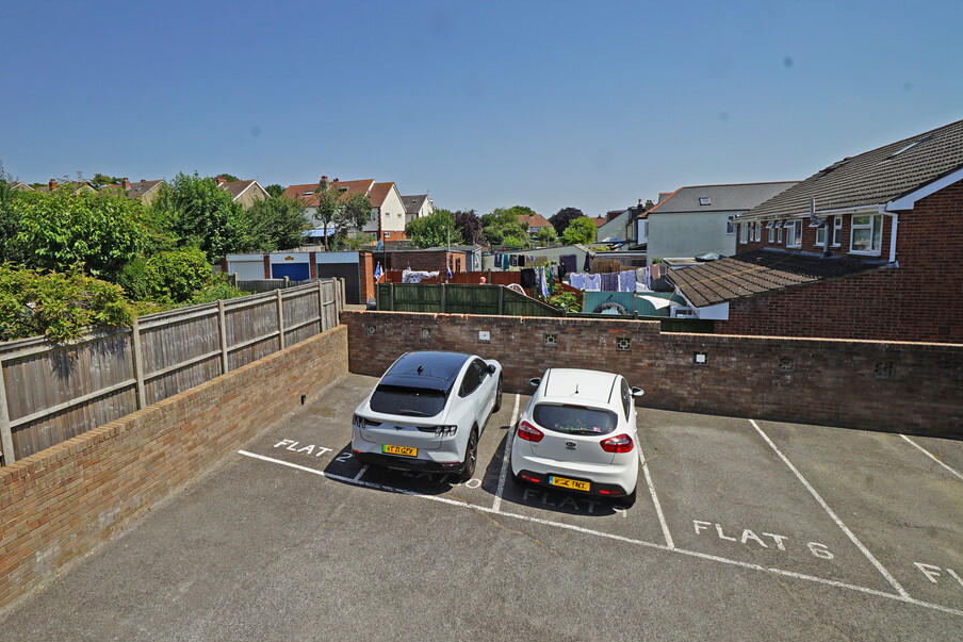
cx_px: 427
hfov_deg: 92.9
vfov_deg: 70.4
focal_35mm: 17
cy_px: 298
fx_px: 455
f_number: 14
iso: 100
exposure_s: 1/125
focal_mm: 10
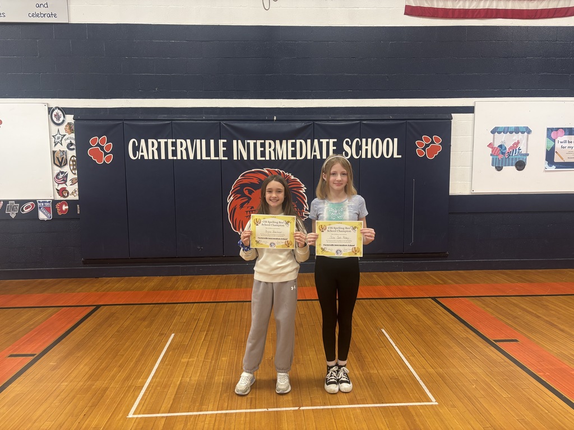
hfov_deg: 67.3
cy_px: 215
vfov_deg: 53.1
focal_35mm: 26
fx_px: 431
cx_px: 287
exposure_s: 1/60
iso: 160
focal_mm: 5.96
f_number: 1.6
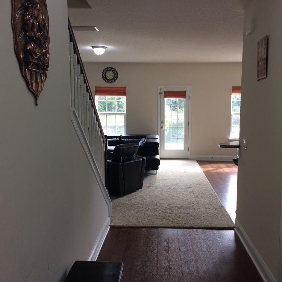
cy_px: 141
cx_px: 157
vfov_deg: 47.2
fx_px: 323
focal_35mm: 35
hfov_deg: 47.1
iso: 50
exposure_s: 1/60
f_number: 2.2
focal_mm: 4.15
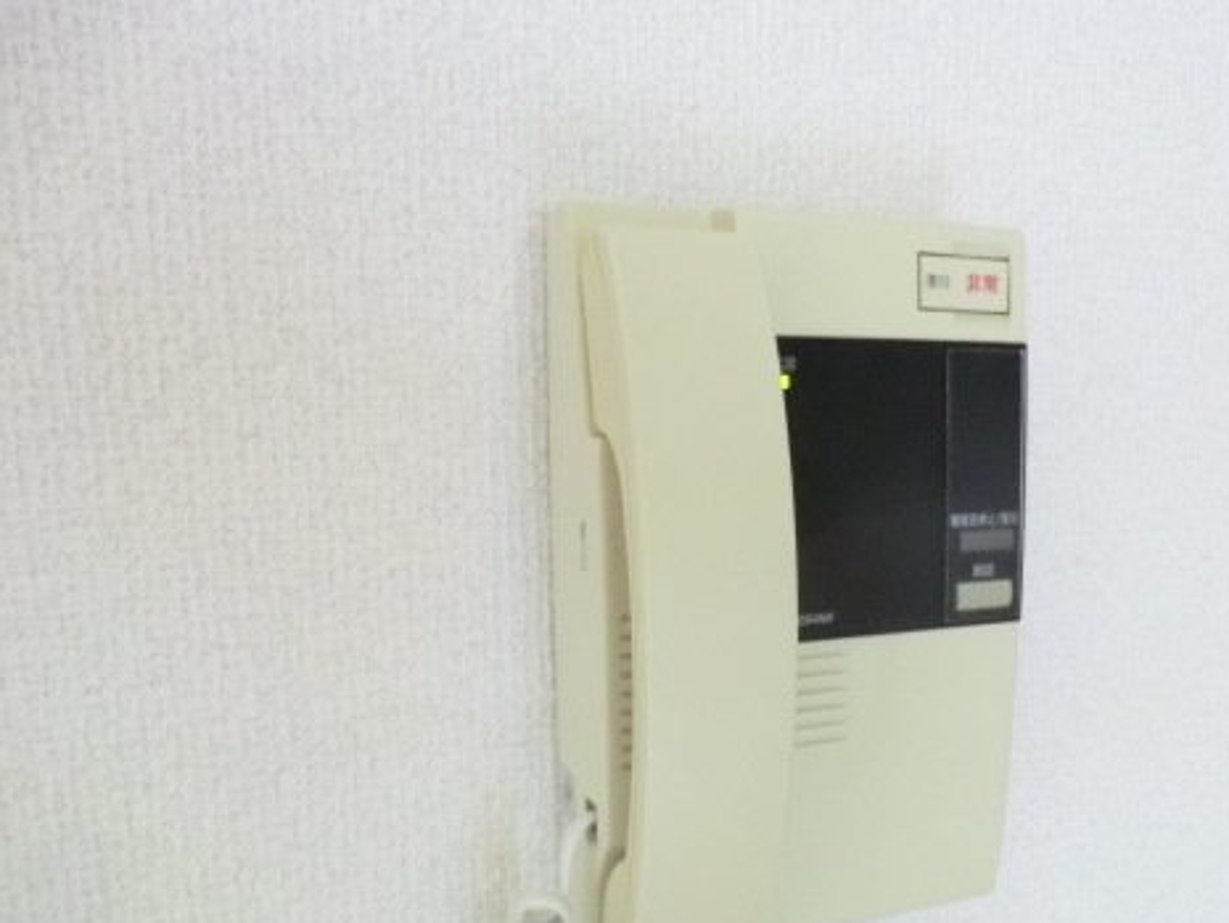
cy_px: 571
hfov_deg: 54.4
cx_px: 801
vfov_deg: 42.7
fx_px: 1172
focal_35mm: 33
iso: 800
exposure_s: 1/40
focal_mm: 4.3
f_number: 3.2
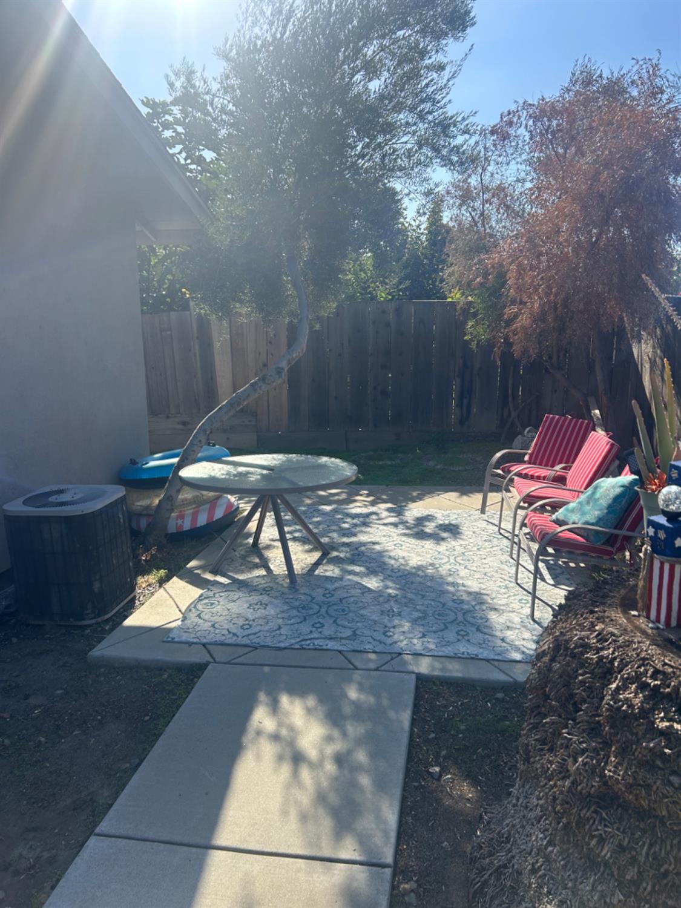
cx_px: 340
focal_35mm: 26
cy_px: 454
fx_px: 682
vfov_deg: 67.3
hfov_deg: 53.1
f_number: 1.5
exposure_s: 1/2571
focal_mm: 5.7
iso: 50
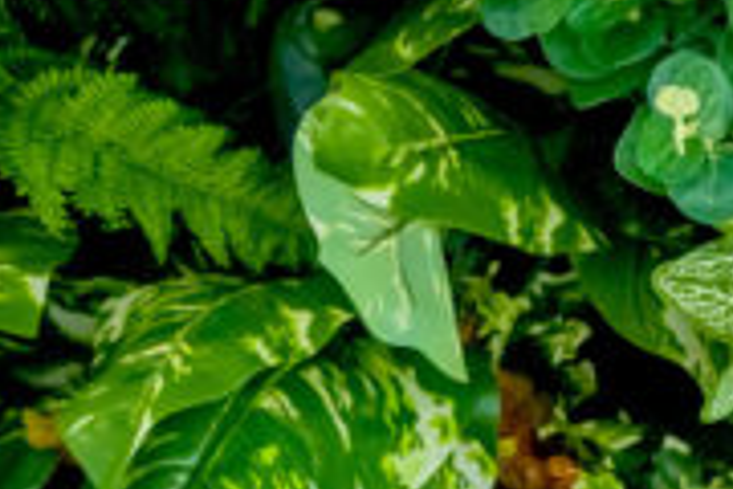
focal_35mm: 200
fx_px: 4072
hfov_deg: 9.1
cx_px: 1820
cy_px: 1176
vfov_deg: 6.5
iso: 800
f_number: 5
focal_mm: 30
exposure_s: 1/50
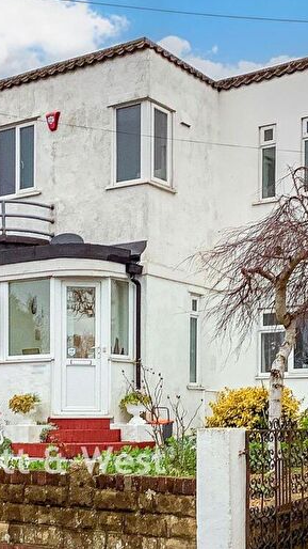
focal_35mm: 46
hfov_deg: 25.9
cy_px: 270
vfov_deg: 44.6
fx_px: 668
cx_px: 125
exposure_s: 1/120
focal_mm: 3.3
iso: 40
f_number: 2.4
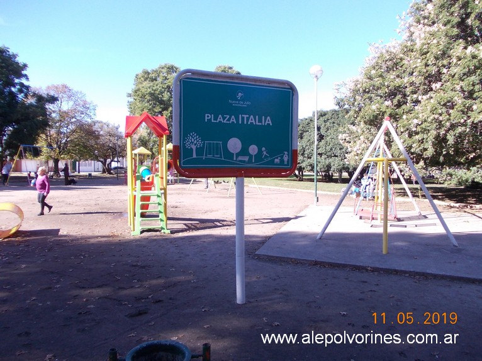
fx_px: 390
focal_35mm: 28
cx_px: 241
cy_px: 180
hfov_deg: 63.5
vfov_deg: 49.7
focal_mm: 4
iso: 80
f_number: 2.7
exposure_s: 1/400
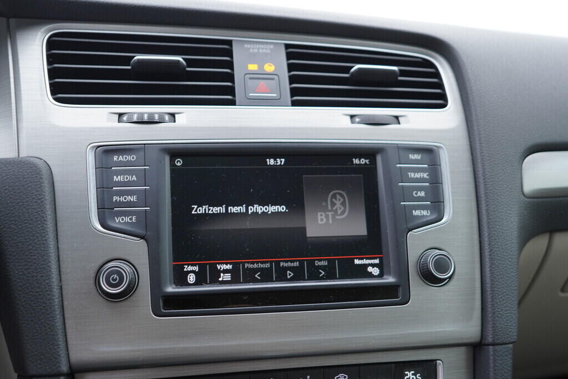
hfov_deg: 53.1
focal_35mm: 36
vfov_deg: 36.9
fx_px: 568
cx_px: 284
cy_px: 190
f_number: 2.8
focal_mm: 24
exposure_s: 1/40
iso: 200
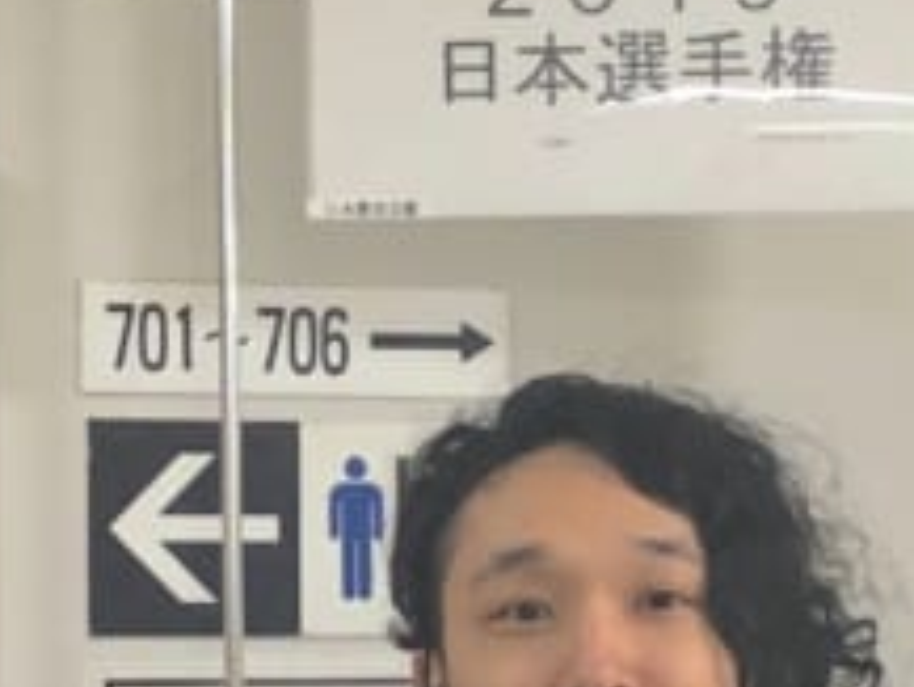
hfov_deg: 12.0
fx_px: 4359
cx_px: 421
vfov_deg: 9.0
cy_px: 649
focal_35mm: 165
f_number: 1.8
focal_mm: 3.99
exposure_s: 1/17
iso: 64
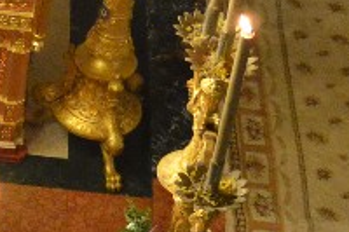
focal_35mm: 162
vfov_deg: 8.5
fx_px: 1569
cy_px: 122
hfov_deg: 11.6
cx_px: -309
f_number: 3.5
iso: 3200
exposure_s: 1/25
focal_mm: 18
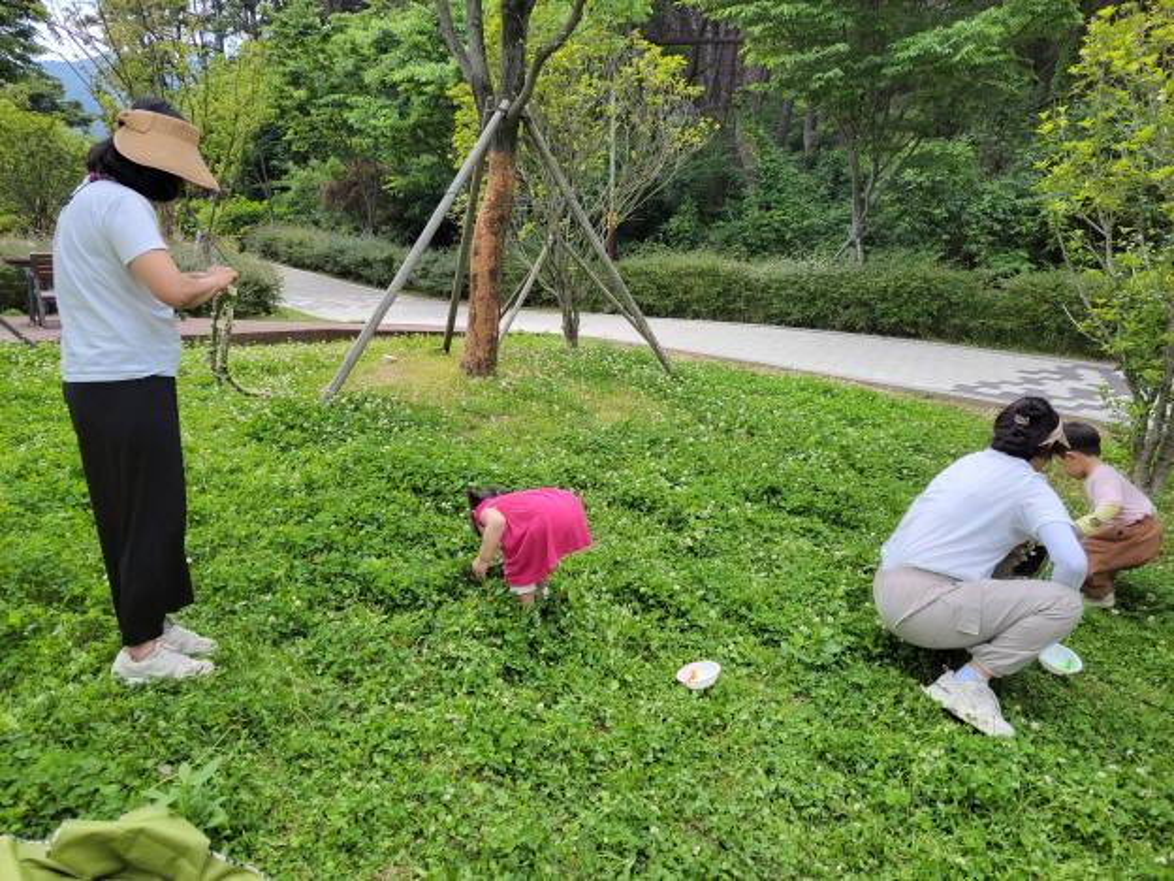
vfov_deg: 56.8
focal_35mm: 24
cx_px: 587
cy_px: 440
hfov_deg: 71.6
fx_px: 814
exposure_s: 1/550
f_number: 1.8
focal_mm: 5.23
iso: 25
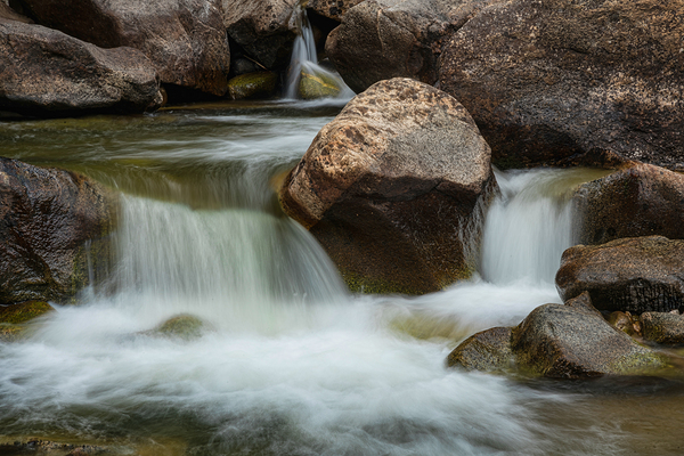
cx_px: 342
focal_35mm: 105
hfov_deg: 19.5
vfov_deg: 13.0
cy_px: 228
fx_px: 1995
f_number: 22
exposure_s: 1/1.67
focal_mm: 105
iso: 50
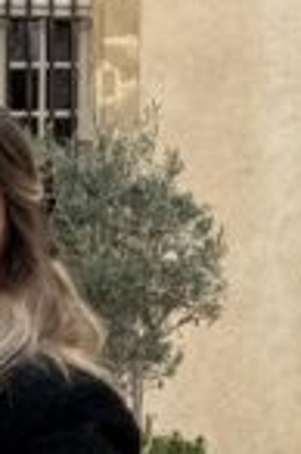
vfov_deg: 5.8
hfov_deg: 3.9
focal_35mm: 351
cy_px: 731
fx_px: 4412
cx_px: -155
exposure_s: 1/928
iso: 64
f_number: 1.78
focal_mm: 6.76
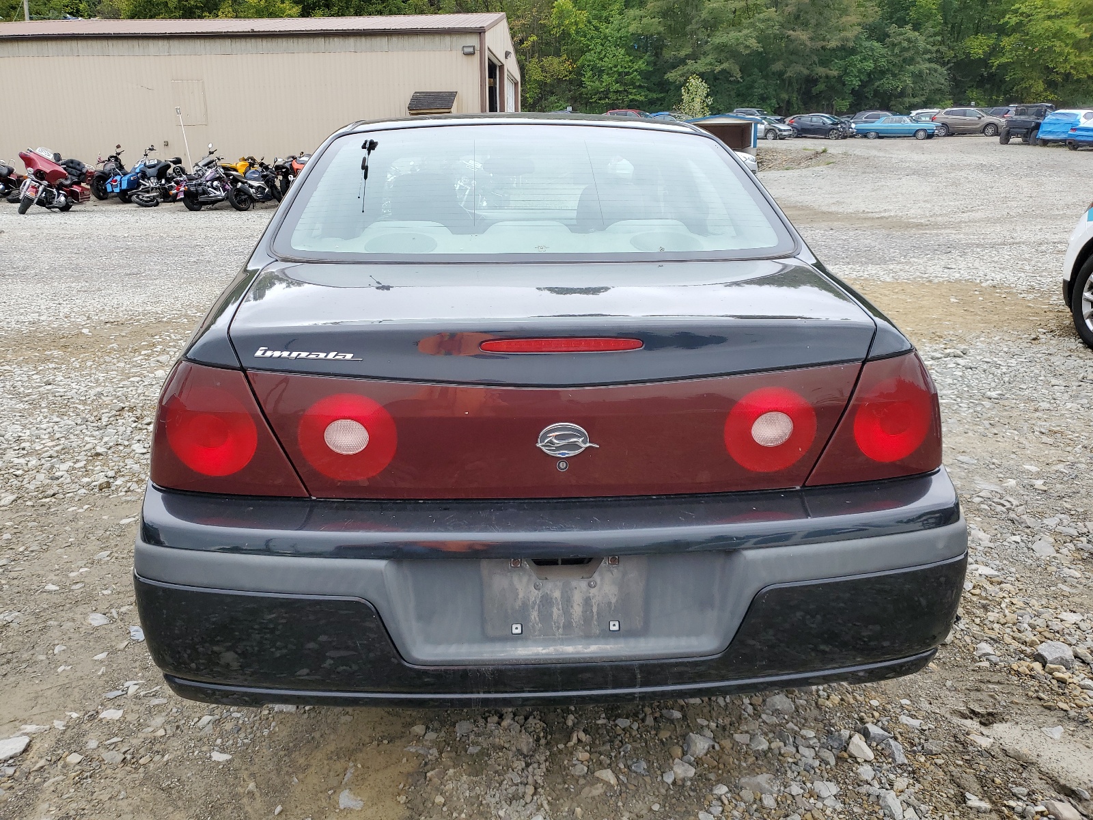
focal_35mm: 26
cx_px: 546
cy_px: 410
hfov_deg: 67.3
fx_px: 821
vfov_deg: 53.1
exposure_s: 1/625
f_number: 1.5
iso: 50
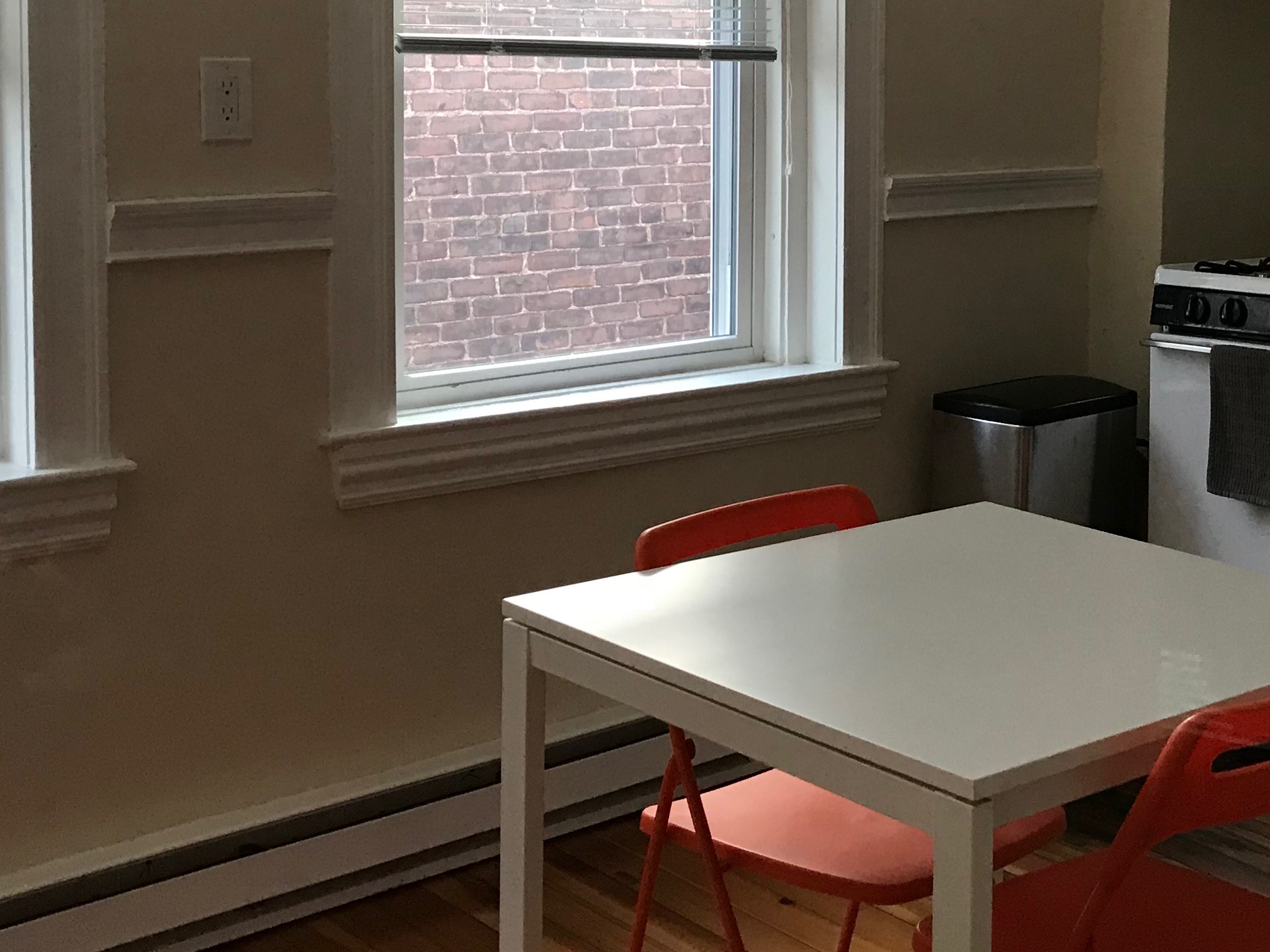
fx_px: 2055
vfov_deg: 25.5
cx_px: 956
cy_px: 151
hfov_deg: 33.6
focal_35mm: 56
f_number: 1.8
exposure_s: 1/20
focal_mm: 3.99
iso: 40
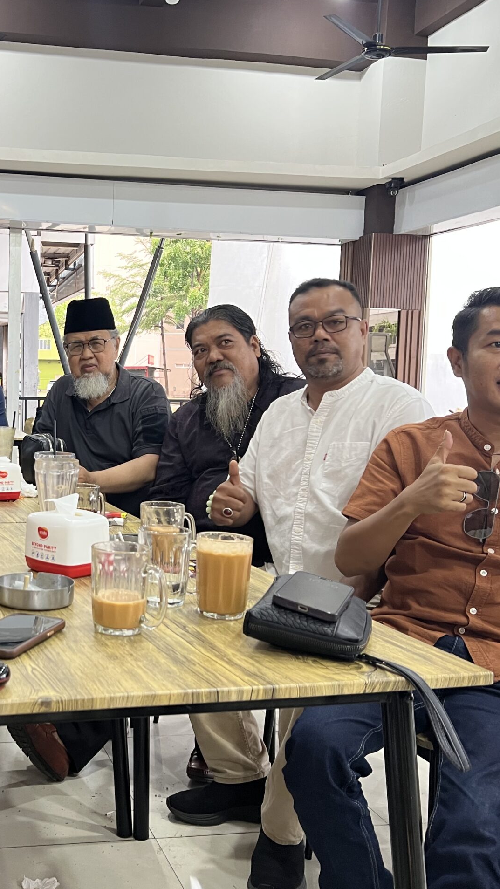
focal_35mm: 38
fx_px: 896
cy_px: 444
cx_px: 34
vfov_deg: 52.8
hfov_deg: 29.7
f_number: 1.5
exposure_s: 1/52
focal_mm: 5.7
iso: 100
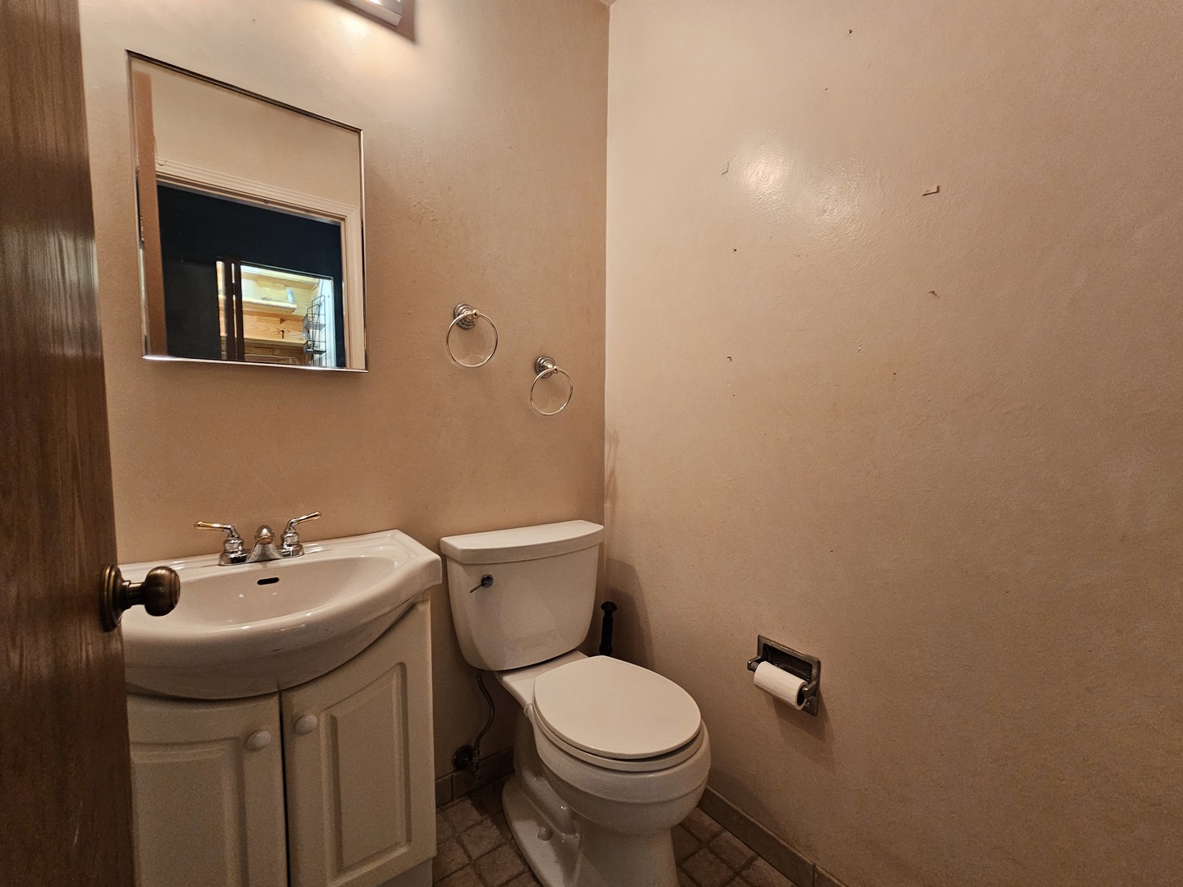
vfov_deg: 89.9
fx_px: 444
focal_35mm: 13
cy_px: 444
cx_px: 592
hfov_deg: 106.2
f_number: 2.2
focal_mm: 2.2
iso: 400
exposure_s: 1/40
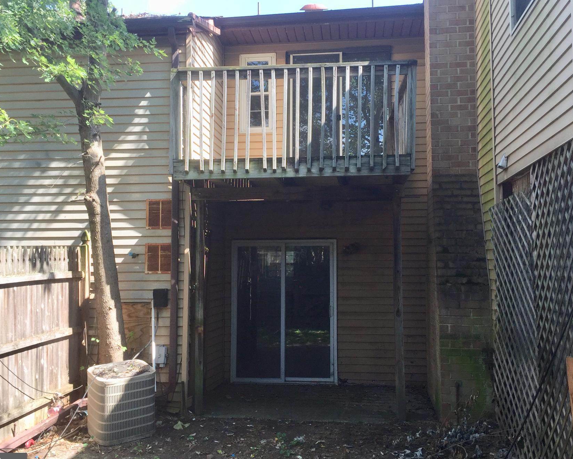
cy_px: 215
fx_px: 594
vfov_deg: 42.2
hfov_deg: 51.5
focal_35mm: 35
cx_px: 295
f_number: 2.2
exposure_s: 1/278
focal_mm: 4.15
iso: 32
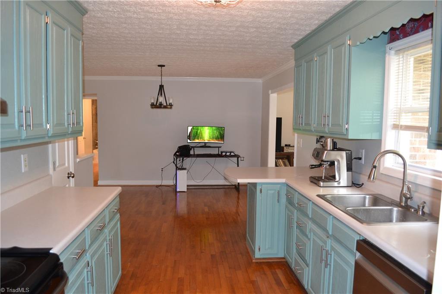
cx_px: 221
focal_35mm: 27
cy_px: 147
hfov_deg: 67.4
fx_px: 331
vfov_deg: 47.9
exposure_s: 1/60
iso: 1000
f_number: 3.5
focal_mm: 18
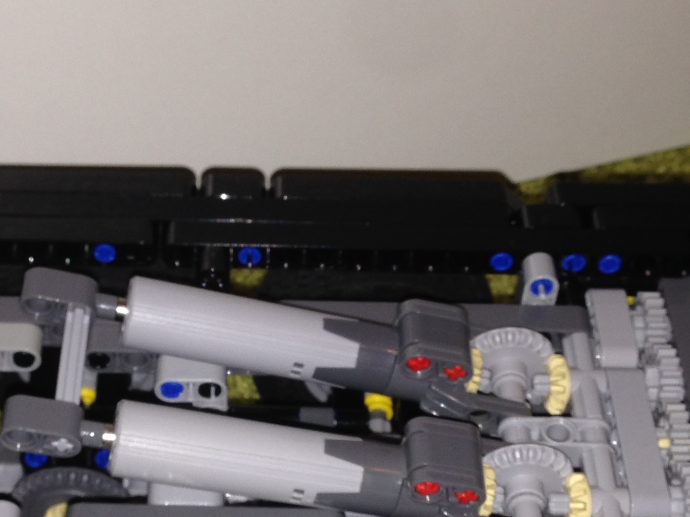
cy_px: 429
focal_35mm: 74
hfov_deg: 26.2
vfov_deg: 19.6
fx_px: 1475
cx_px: 255
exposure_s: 1/35
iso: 50
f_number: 2.4
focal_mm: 4.12
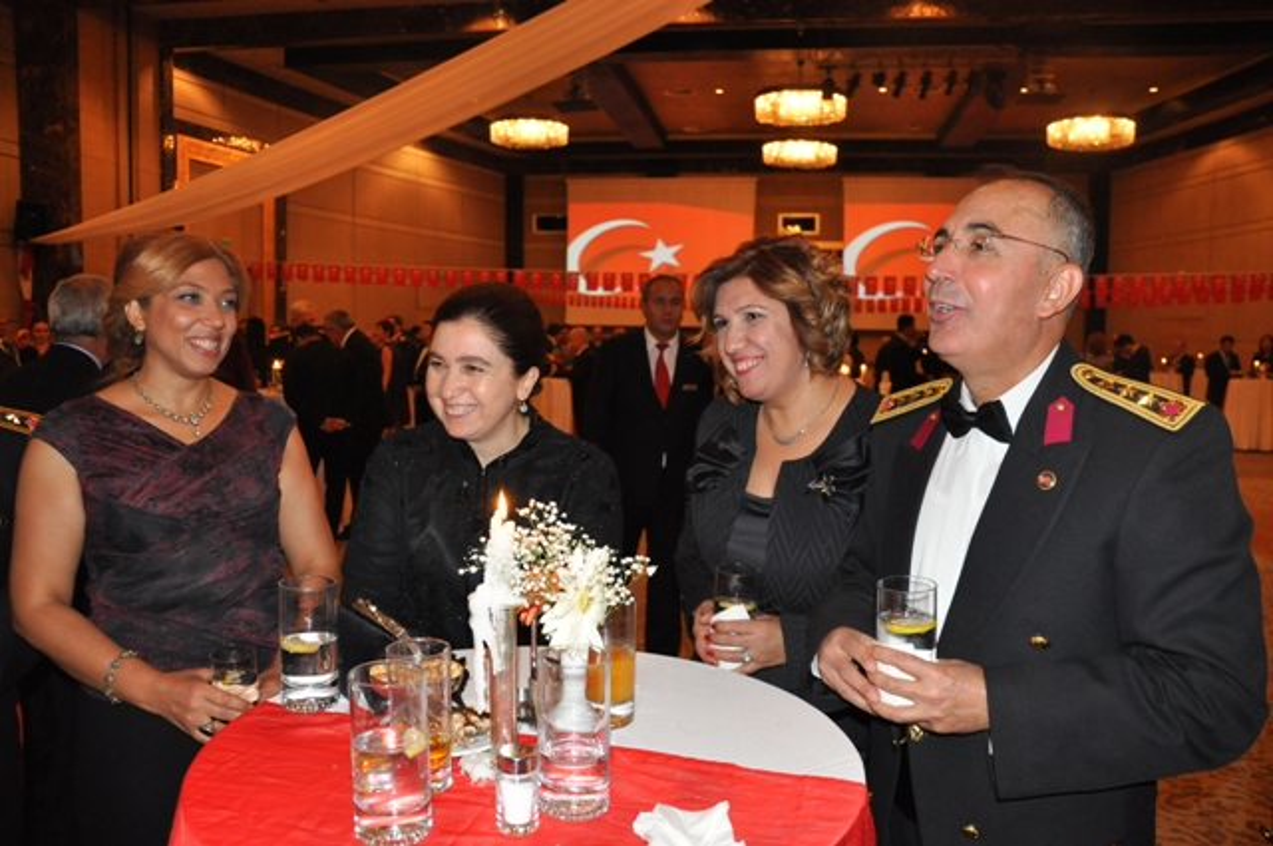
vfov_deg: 47.8
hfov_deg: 67.4
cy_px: 423
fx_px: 954
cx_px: 636
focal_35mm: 27
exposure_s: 1/60
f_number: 4.5
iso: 1250
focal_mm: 18
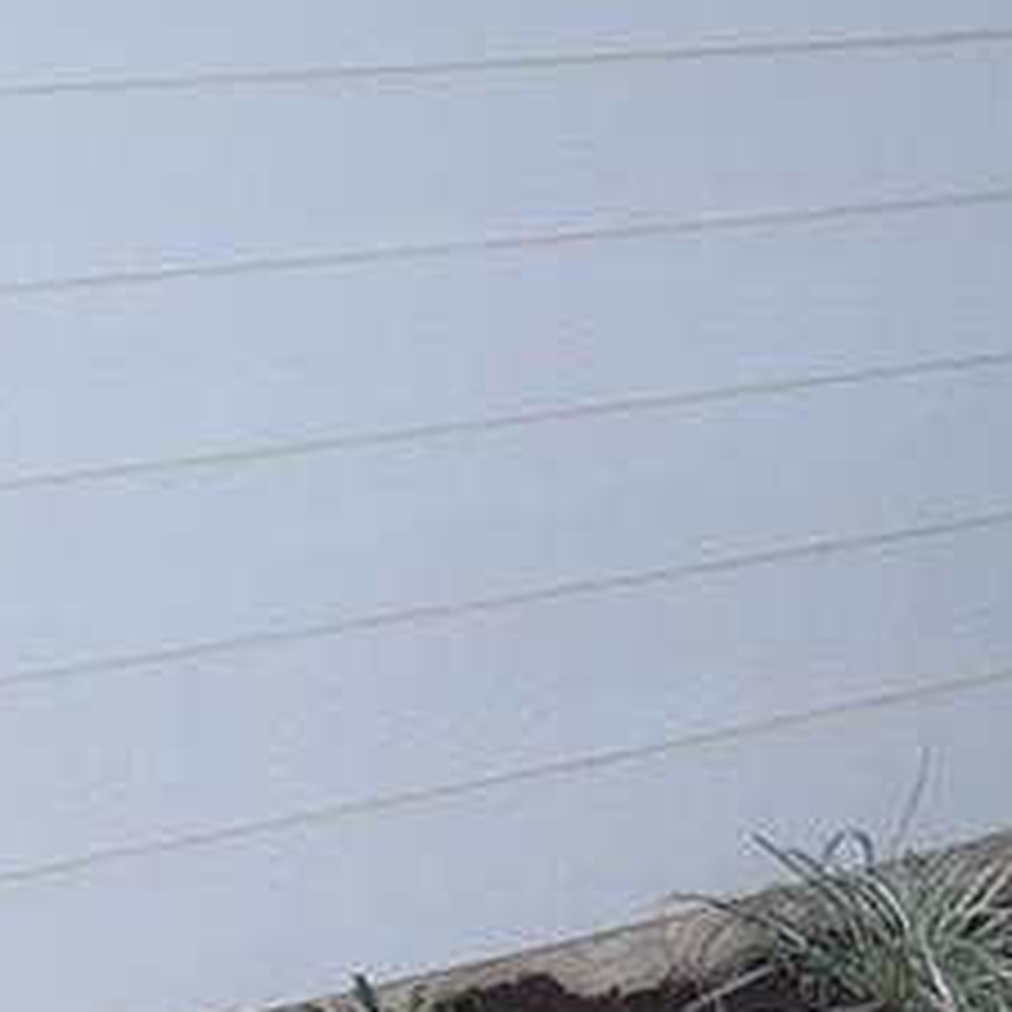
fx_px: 6913
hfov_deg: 8.4
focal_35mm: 209
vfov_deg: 8.4
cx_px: 378
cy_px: 182
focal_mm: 18
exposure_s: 1/250
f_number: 8
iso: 320
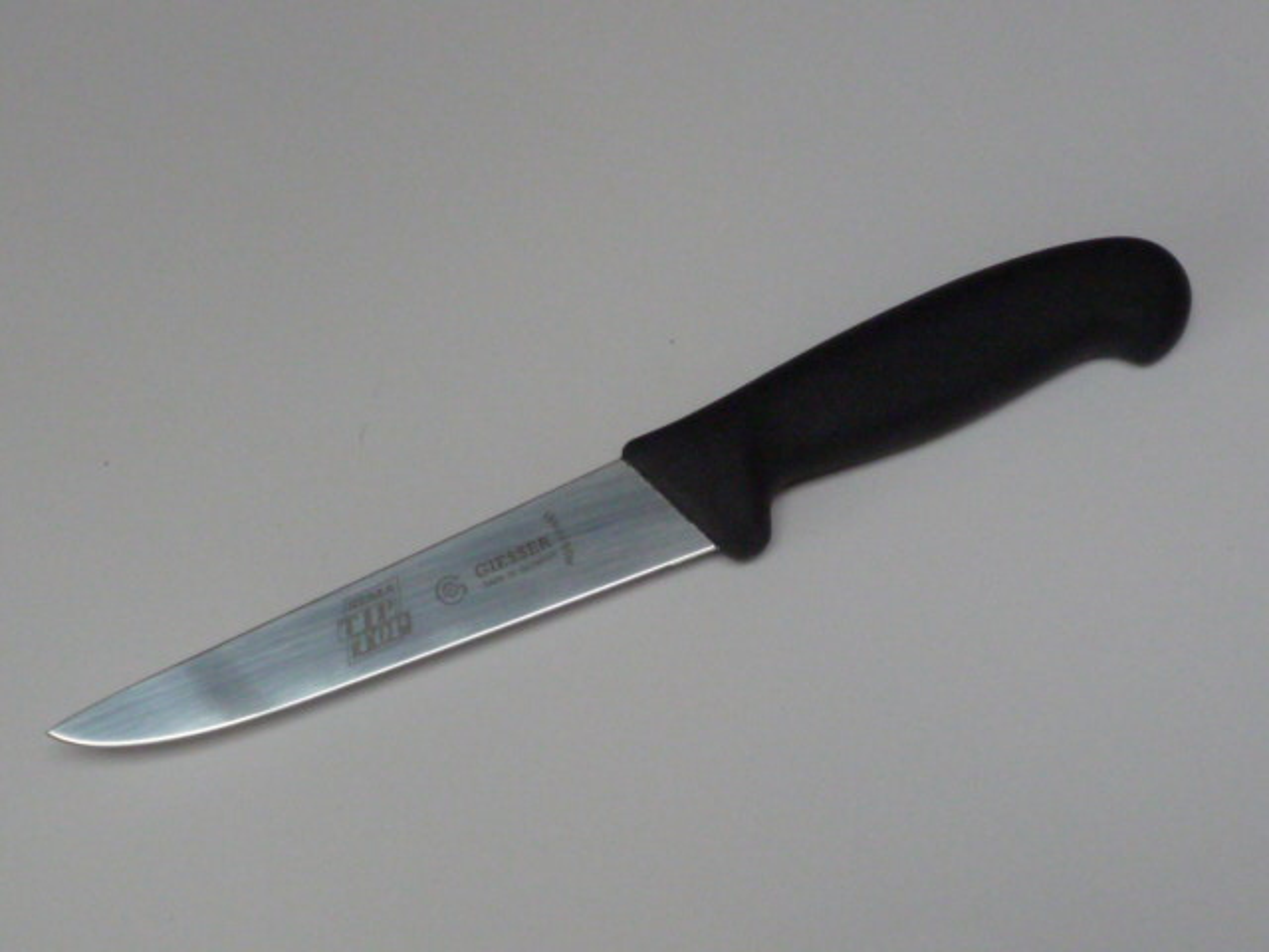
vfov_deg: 24.8
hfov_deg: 32.7
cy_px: 476
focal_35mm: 59
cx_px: 634
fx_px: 2163
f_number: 3.6
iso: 400
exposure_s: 1/30
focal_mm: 5.8
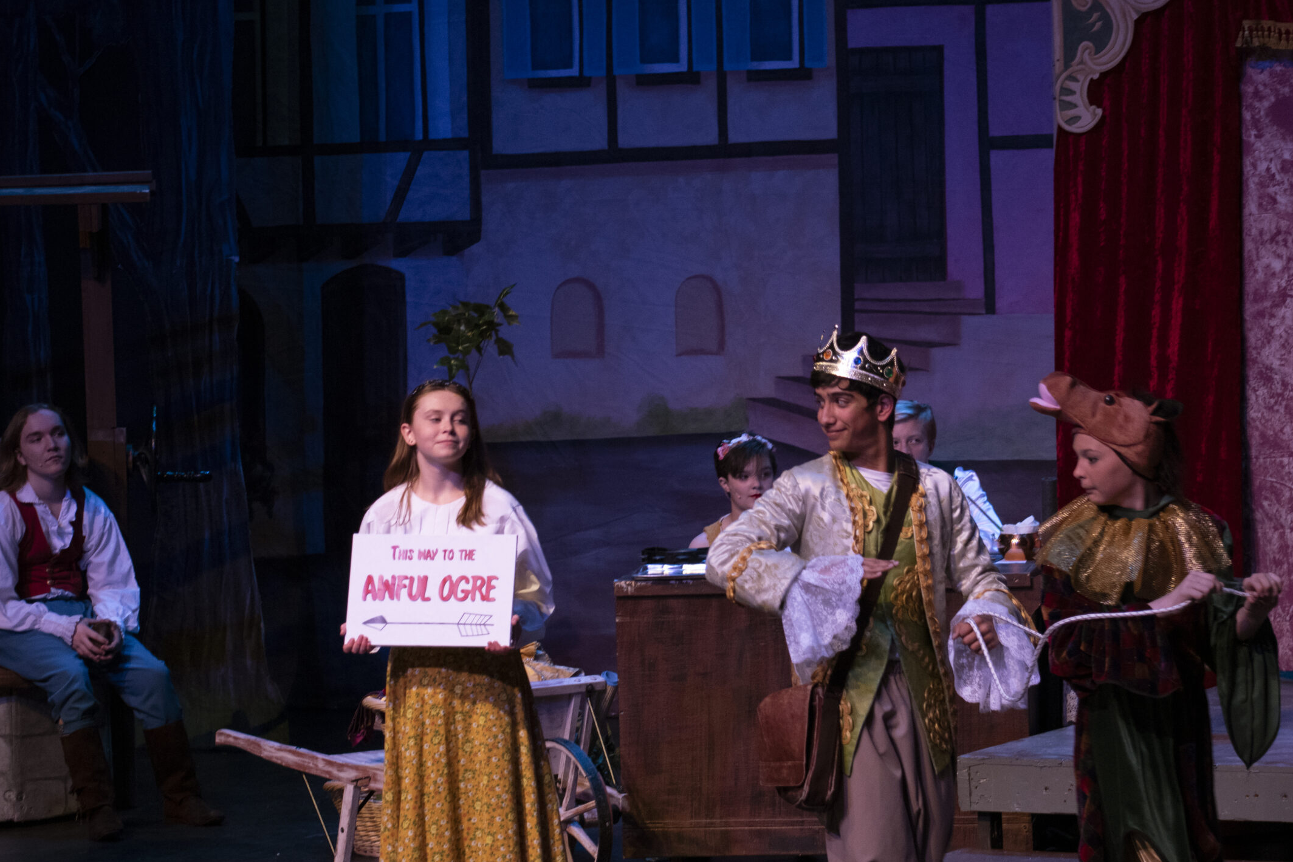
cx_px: 686
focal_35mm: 148
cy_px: 488
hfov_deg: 13.9
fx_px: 5316
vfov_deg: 9.3
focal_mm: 82
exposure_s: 1/80
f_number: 4.8
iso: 1600
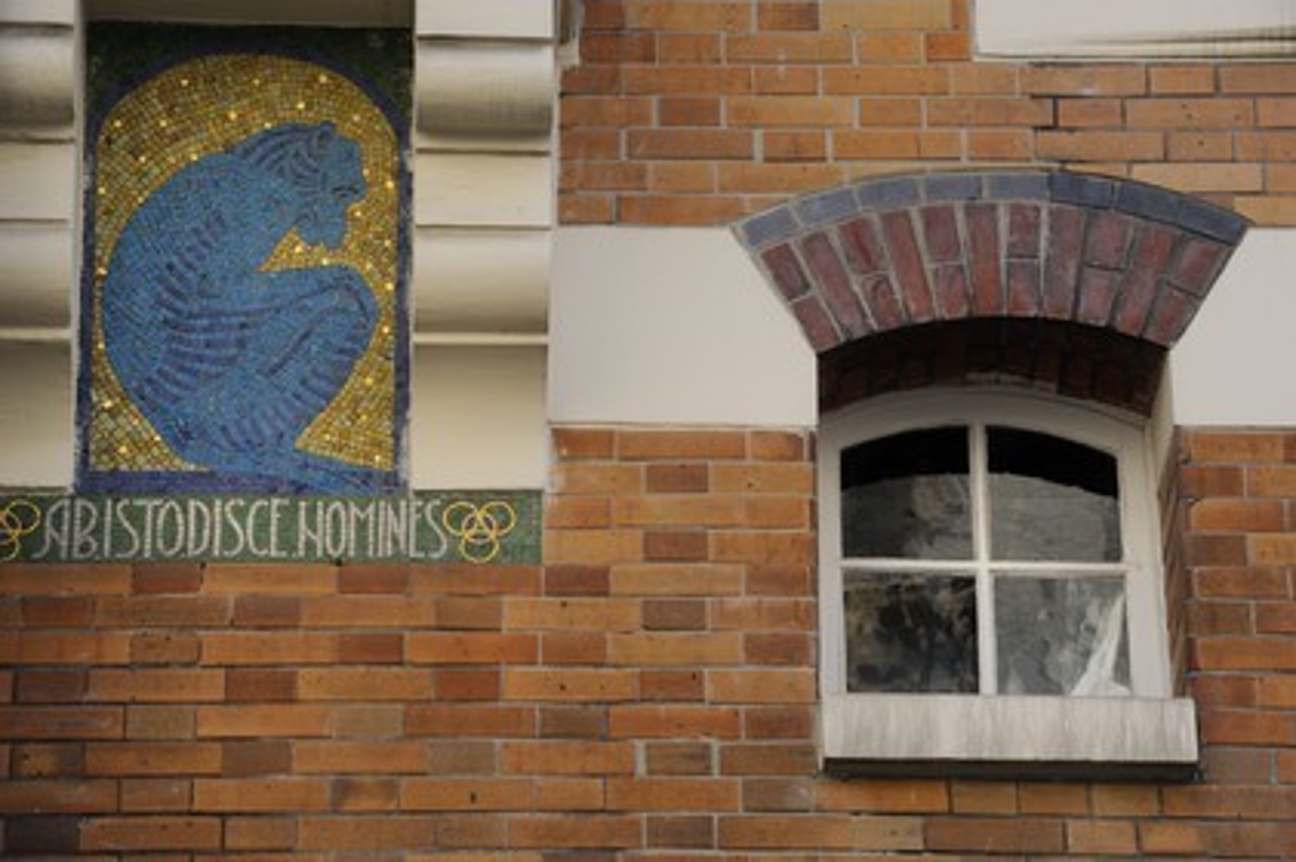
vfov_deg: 9.1
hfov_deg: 13.7
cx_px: 648
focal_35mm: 150
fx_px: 5396
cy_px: 431
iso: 400
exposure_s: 1/160
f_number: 9
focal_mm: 150
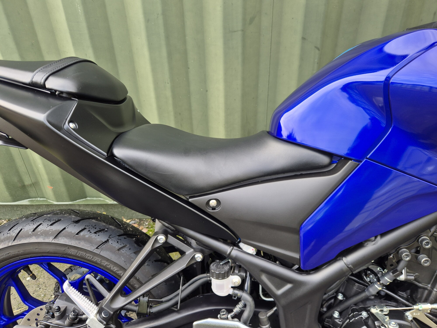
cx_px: 218
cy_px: 164
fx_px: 290
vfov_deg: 58.9
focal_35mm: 23
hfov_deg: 73.9
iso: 64
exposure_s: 1/180
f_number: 1.8
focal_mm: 5.4
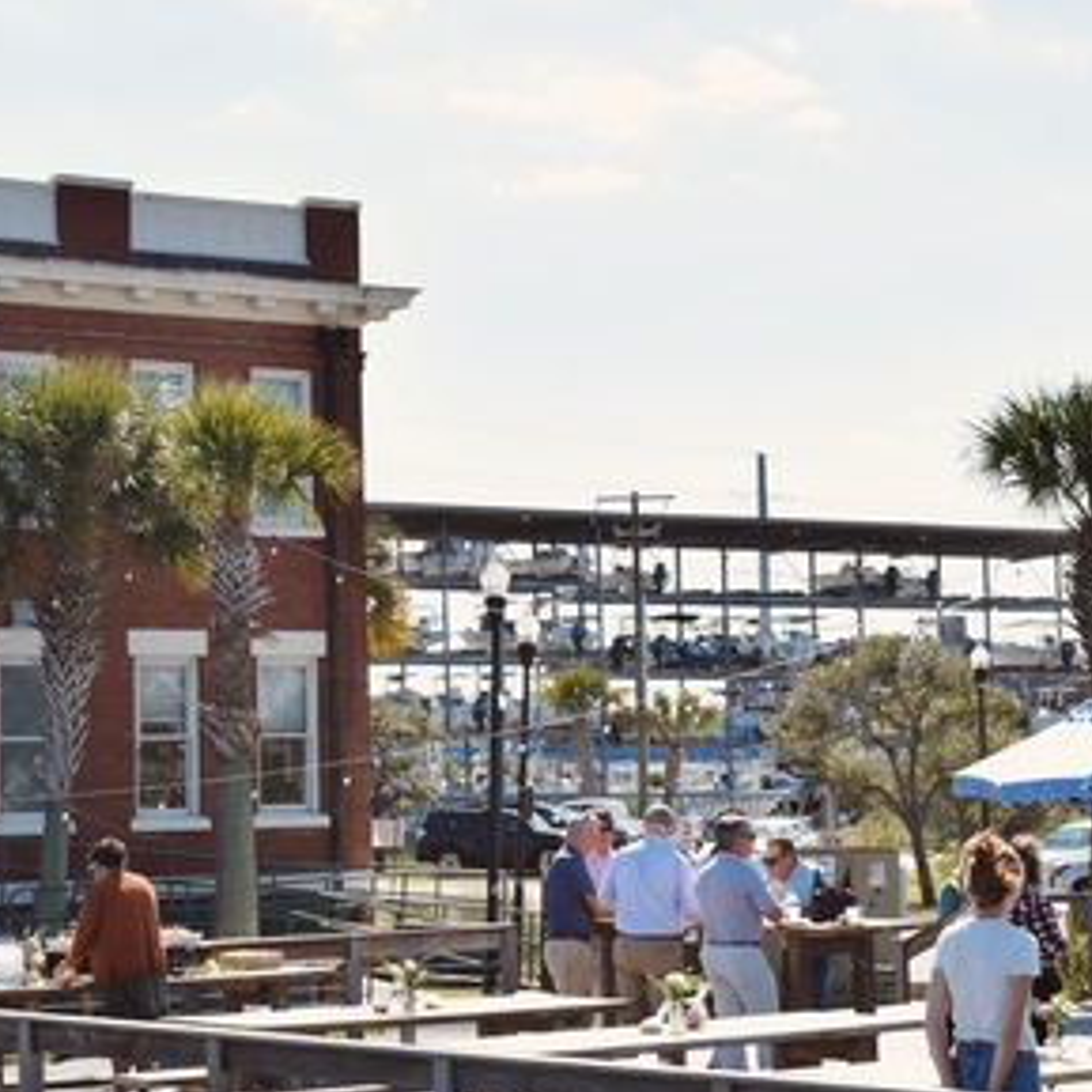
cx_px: 382
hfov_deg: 19.2
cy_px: 537
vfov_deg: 19.3
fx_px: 3212
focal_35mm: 90
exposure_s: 1/200
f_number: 10
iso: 100
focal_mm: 34
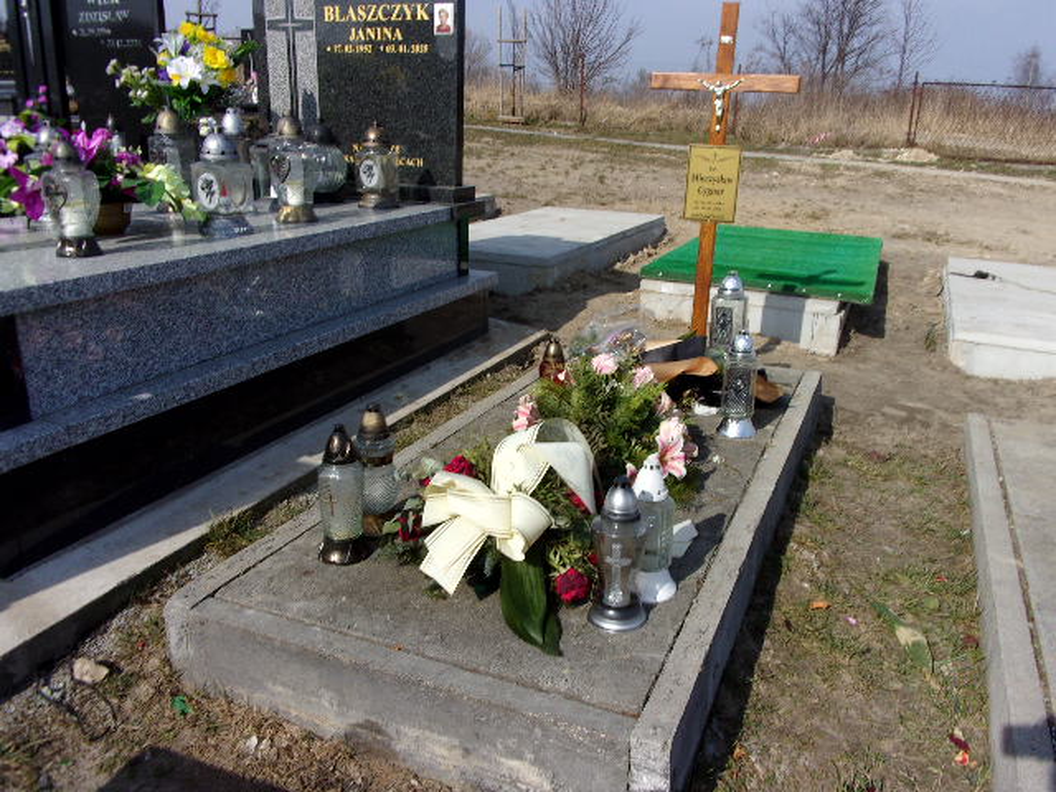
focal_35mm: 28
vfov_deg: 49.7
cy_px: 396
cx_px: 528
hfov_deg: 63.4
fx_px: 854
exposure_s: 1/140
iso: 80
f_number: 10.8
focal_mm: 5.1
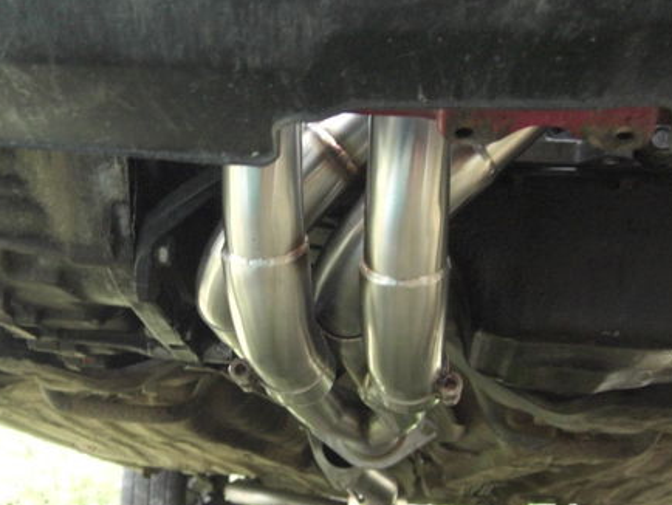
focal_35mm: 56
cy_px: 268
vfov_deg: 26.1
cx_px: 223
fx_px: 1088
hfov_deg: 34.0
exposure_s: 1/60
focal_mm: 7.9
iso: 800
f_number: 2.8
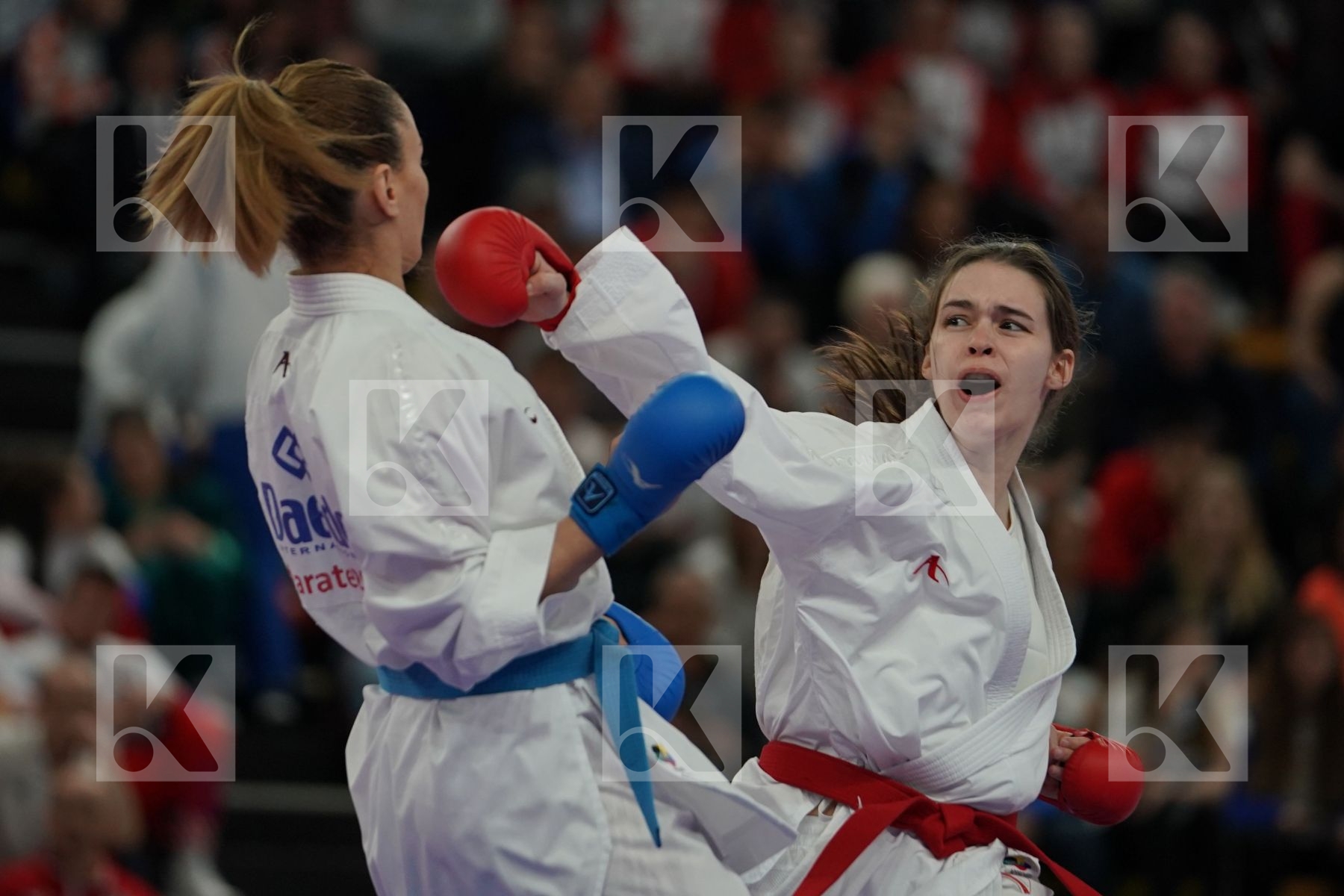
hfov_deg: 6.9
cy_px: 448
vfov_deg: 4.6
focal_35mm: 297
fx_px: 11087
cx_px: 672
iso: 1250
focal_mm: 198
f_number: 2.8
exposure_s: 1/1000
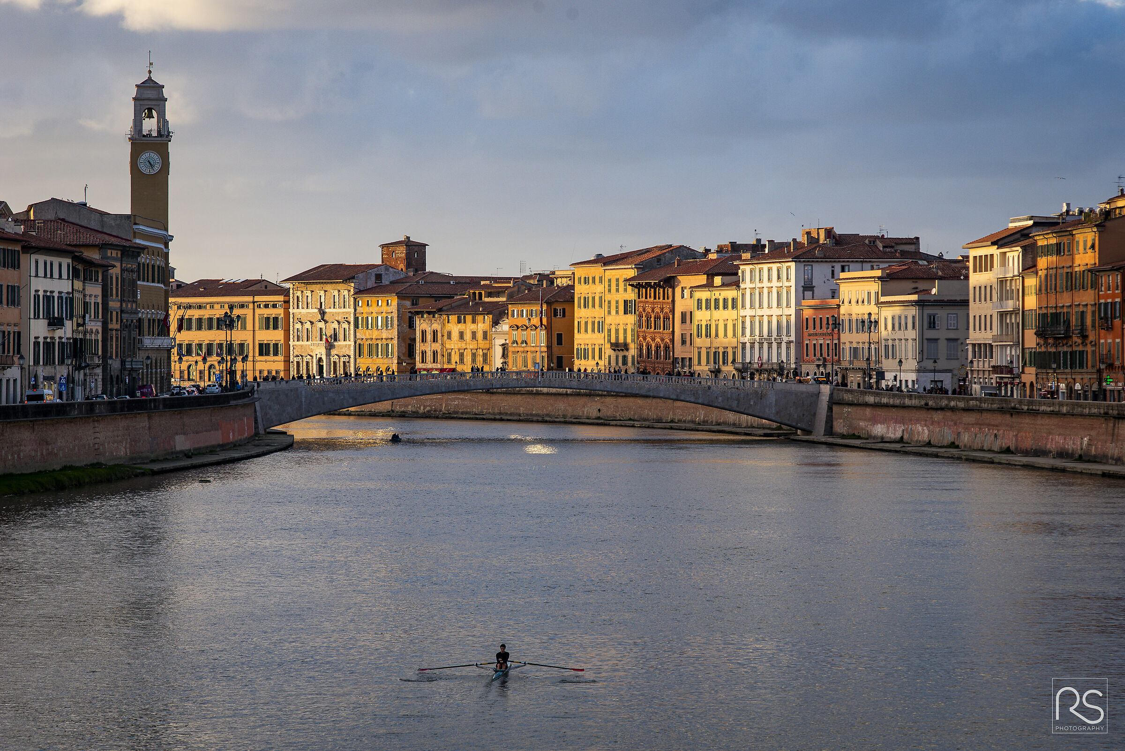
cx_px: 562
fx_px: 4220
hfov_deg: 15.2
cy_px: 376
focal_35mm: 135
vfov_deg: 10.2
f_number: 8
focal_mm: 135
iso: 200
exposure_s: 1/125
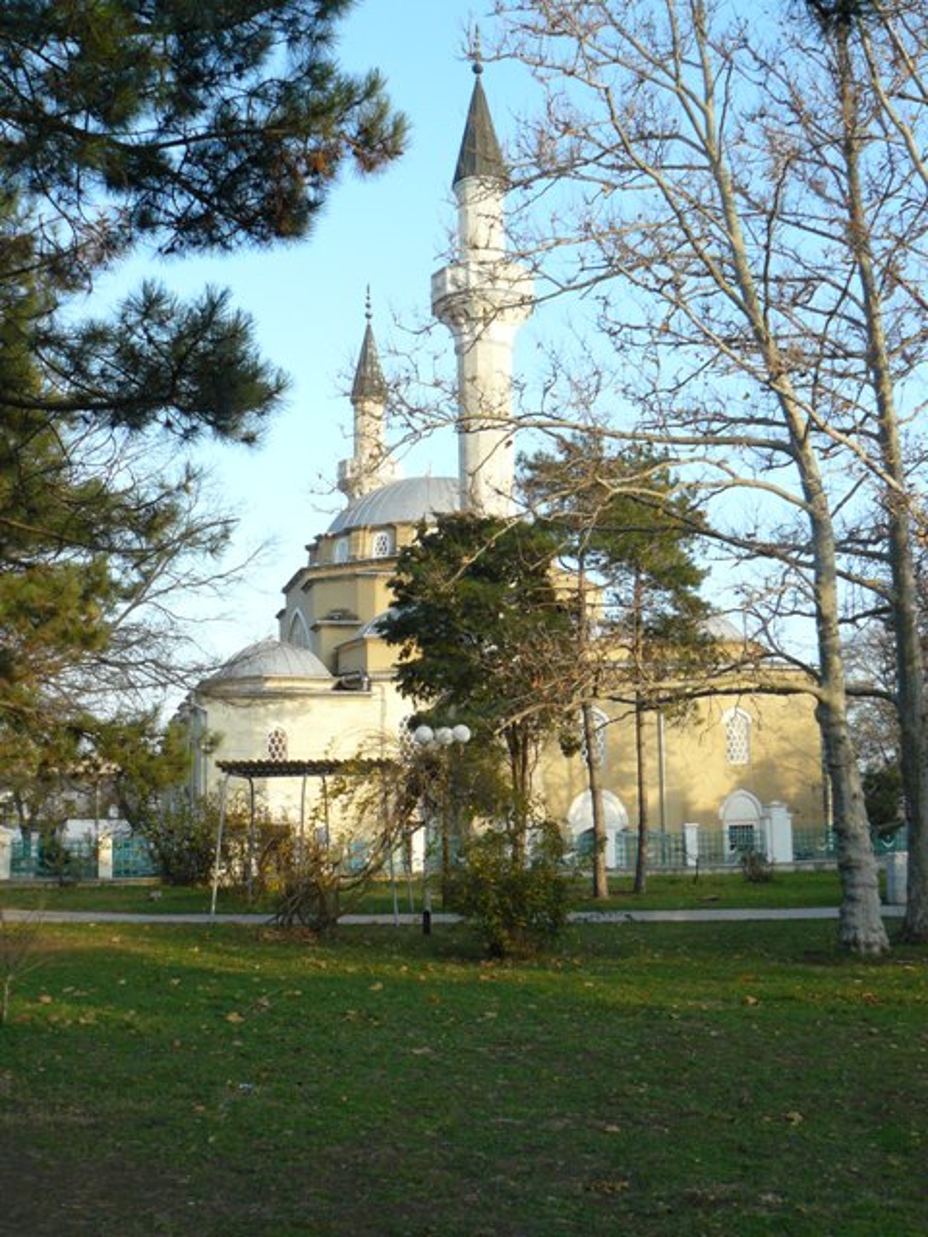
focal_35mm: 36
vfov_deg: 51.4
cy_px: 618
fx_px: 1287
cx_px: 464
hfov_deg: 39.7
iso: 200
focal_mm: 6
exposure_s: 1/200
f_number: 5
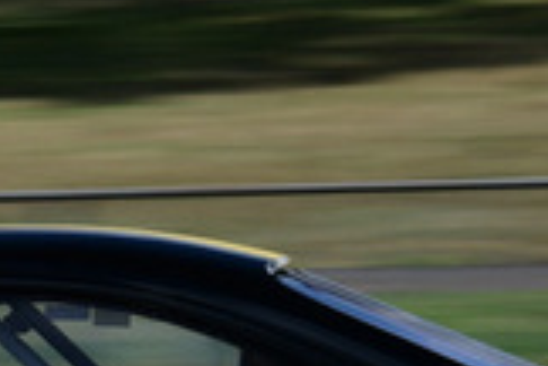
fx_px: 13760
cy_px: 254
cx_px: -362
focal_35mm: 904
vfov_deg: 1.5
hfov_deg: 2.3
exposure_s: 1/200
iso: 160
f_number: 14
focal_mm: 122
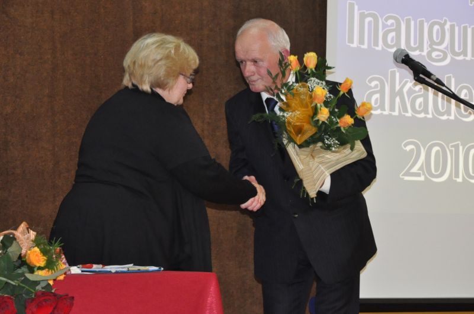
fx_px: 1676
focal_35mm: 128
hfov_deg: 16.1
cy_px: 157
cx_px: 237
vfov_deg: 10.7
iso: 3200
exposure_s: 1/160
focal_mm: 85
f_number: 9
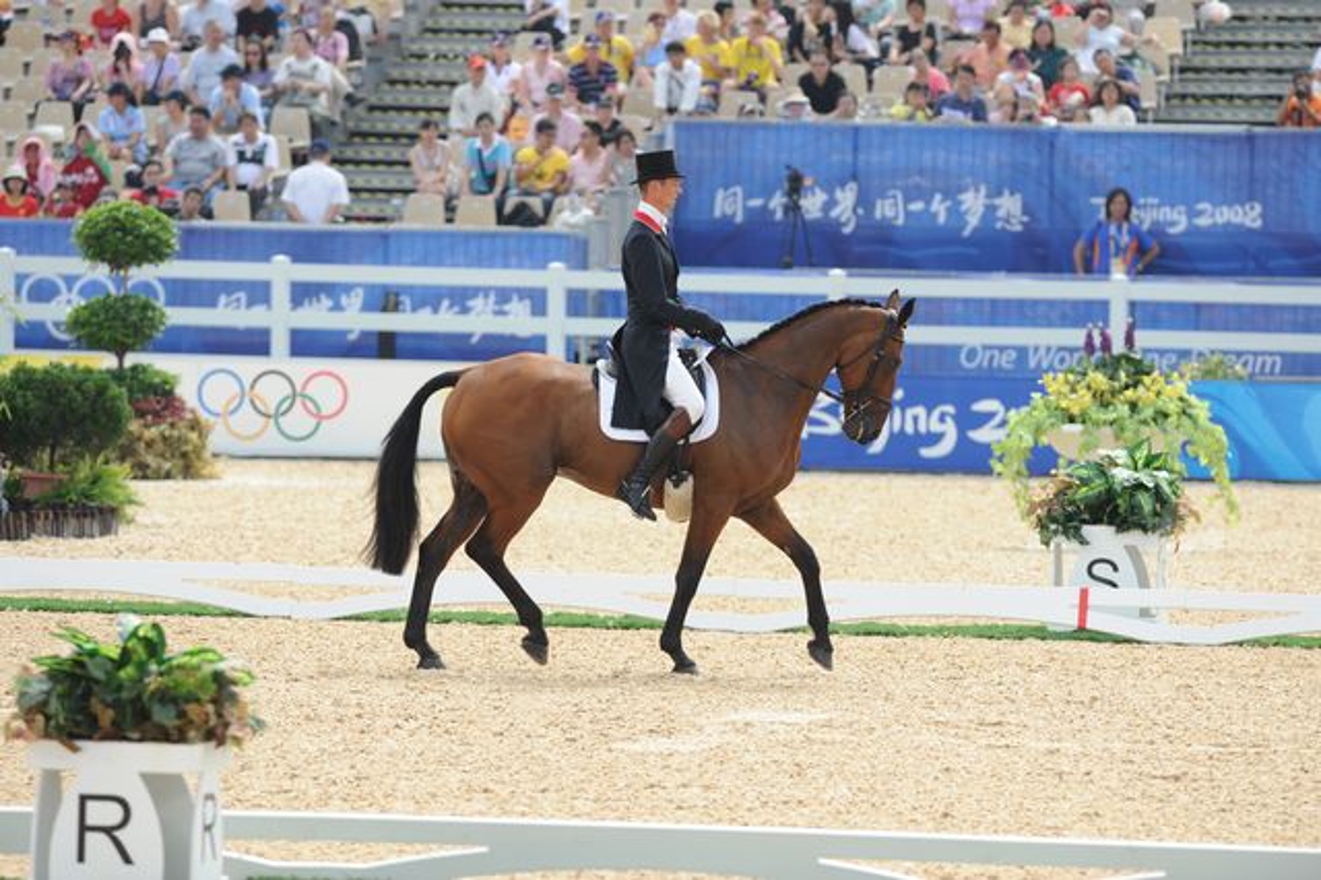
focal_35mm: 300
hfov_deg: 6.9
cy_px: 440
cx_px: 660
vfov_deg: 4.6
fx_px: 11002
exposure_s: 1/2500
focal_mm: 300
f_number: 5
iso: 640
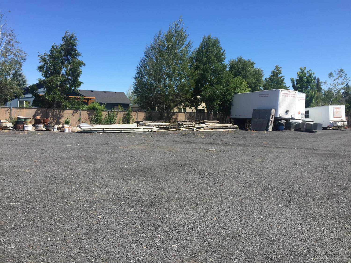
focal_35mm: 29
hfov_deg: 61.7
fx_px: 294
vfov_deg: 48.2
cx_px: 176
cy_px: 132
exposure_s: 1/1130
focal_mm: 4.15
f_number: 2.2
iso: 32
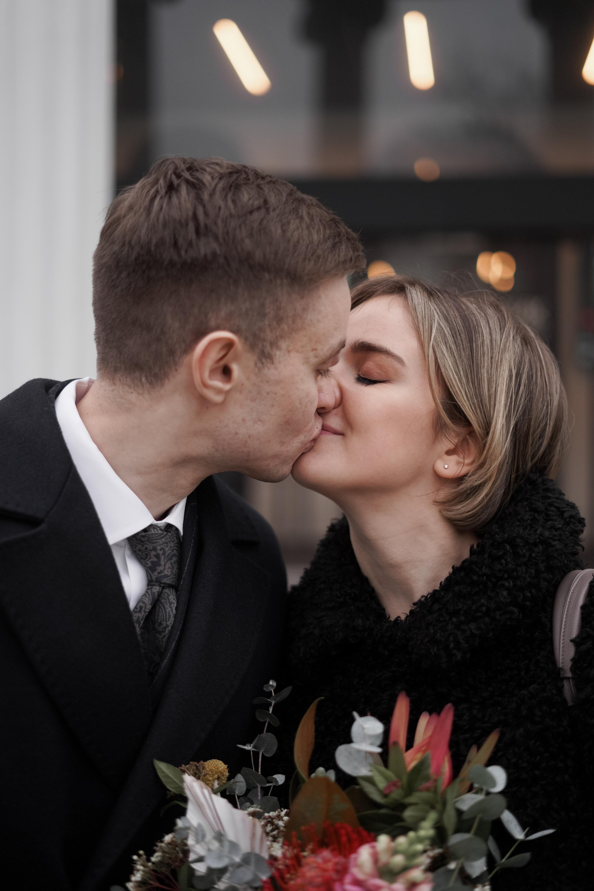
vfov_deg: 39.6
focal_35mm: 50
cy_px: 446
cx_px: 297
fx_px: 1237
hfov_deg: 27.0
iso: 250
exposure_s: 1/800
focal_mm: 50
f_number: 1.8
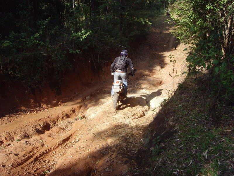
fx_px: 264
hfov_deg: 47.9
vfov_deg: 36.8
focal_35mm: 39
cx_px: 117
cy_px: 88
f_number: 3.5
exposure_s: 1/350
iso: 80
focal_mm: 6.6
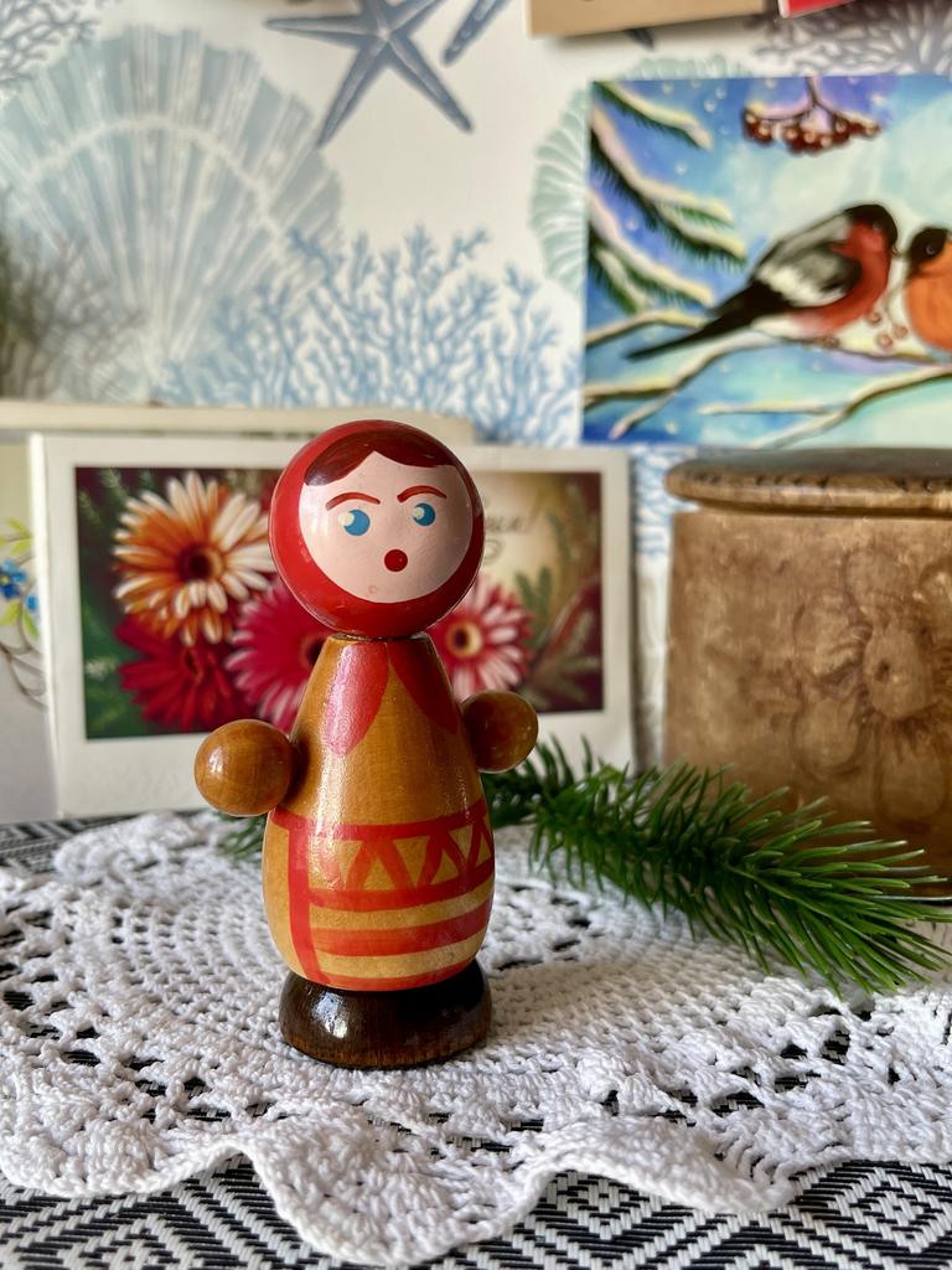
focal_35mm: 25
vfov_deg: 69.4
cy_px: 635
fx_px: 917
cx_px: 476
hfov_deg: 54.9
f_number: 1.6
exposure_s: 1/121
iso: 100
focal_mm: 5.1
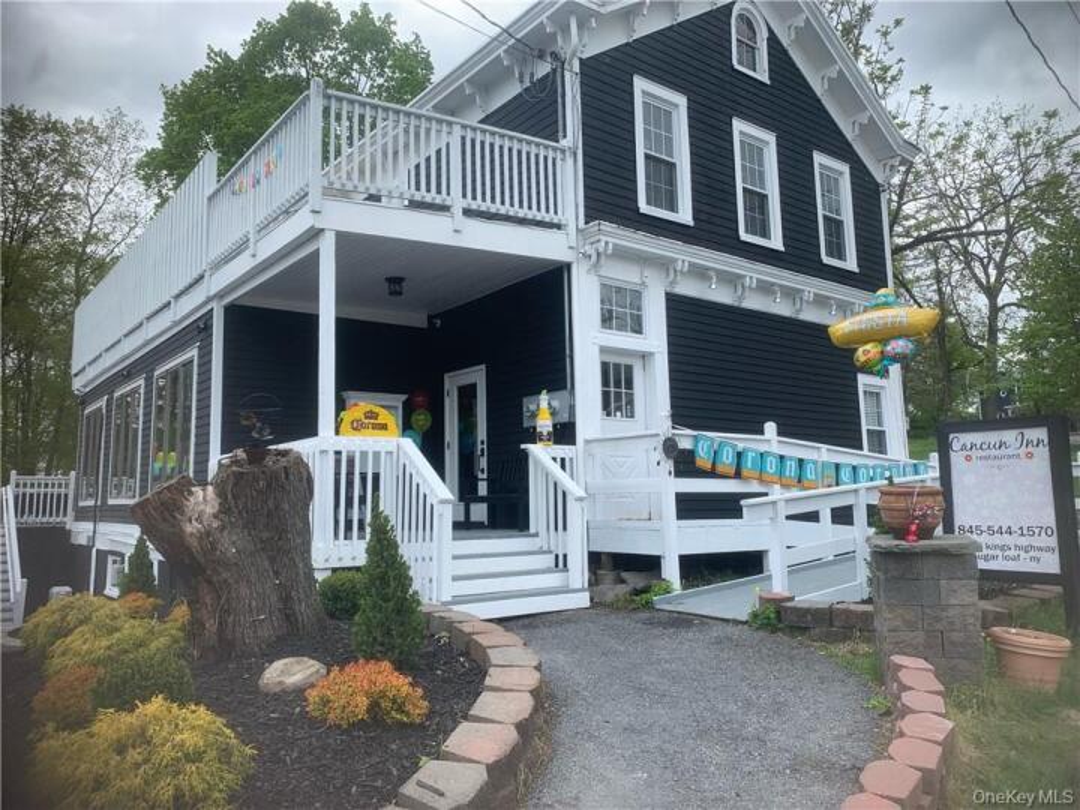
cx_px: 540
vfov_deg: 53.1
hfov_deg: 67.3
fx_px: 811
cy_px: 405
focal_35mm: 26
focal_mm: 4.25
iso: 25
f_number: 1.8
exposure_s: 1/1001
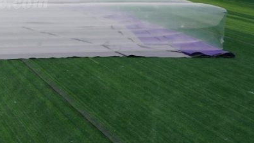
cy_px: -10
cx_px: -64
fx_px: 438
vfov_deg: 18.0
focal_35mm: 65
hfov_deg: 27.7
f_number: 7.1
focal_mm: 16
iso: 100
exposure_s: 1/100
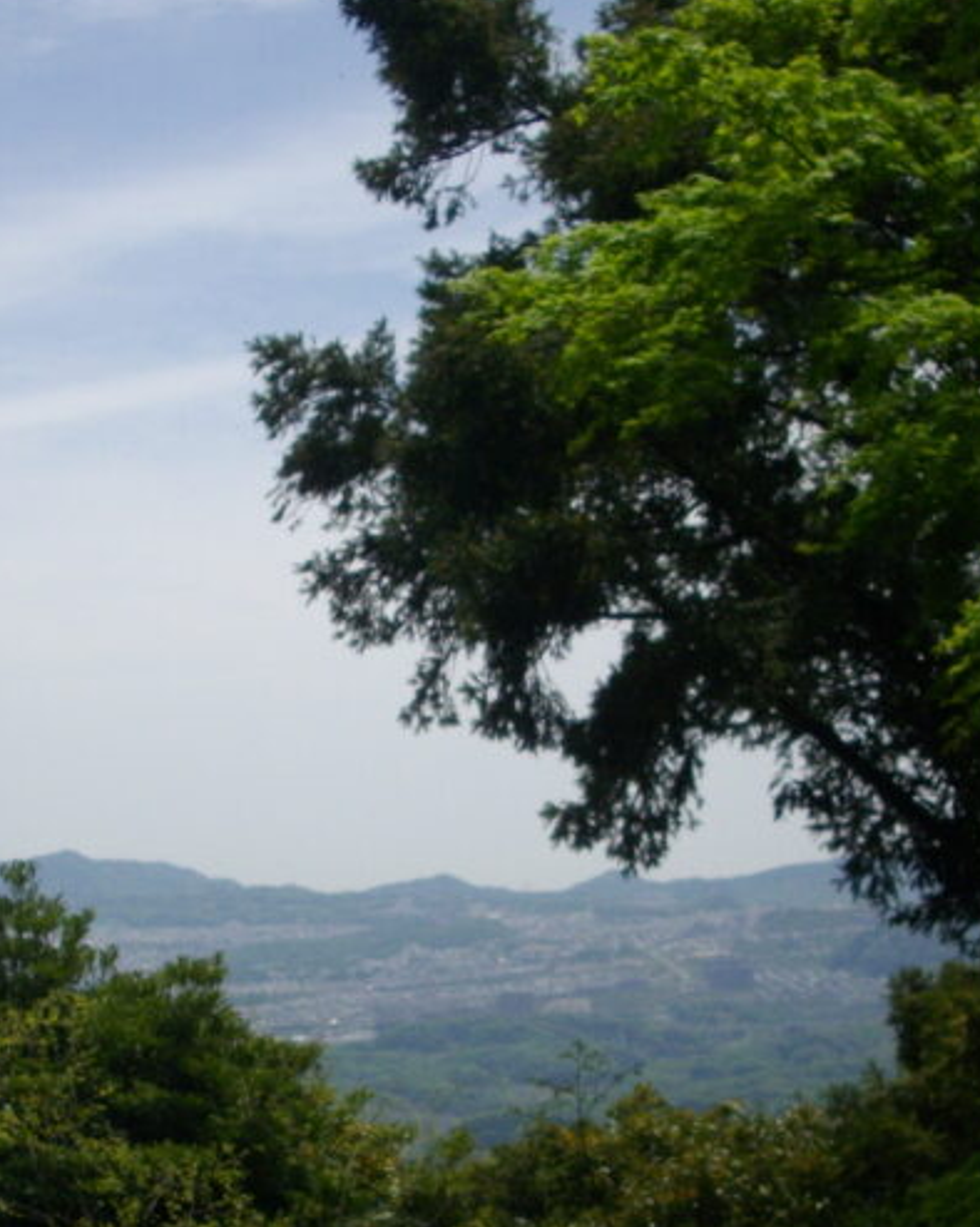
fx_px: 2721
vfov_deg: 25.2
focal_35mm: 75
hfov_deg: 20.4
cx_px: 336
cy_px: 879
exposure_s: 1/800
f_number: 5.6
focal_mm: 6.2
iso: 100
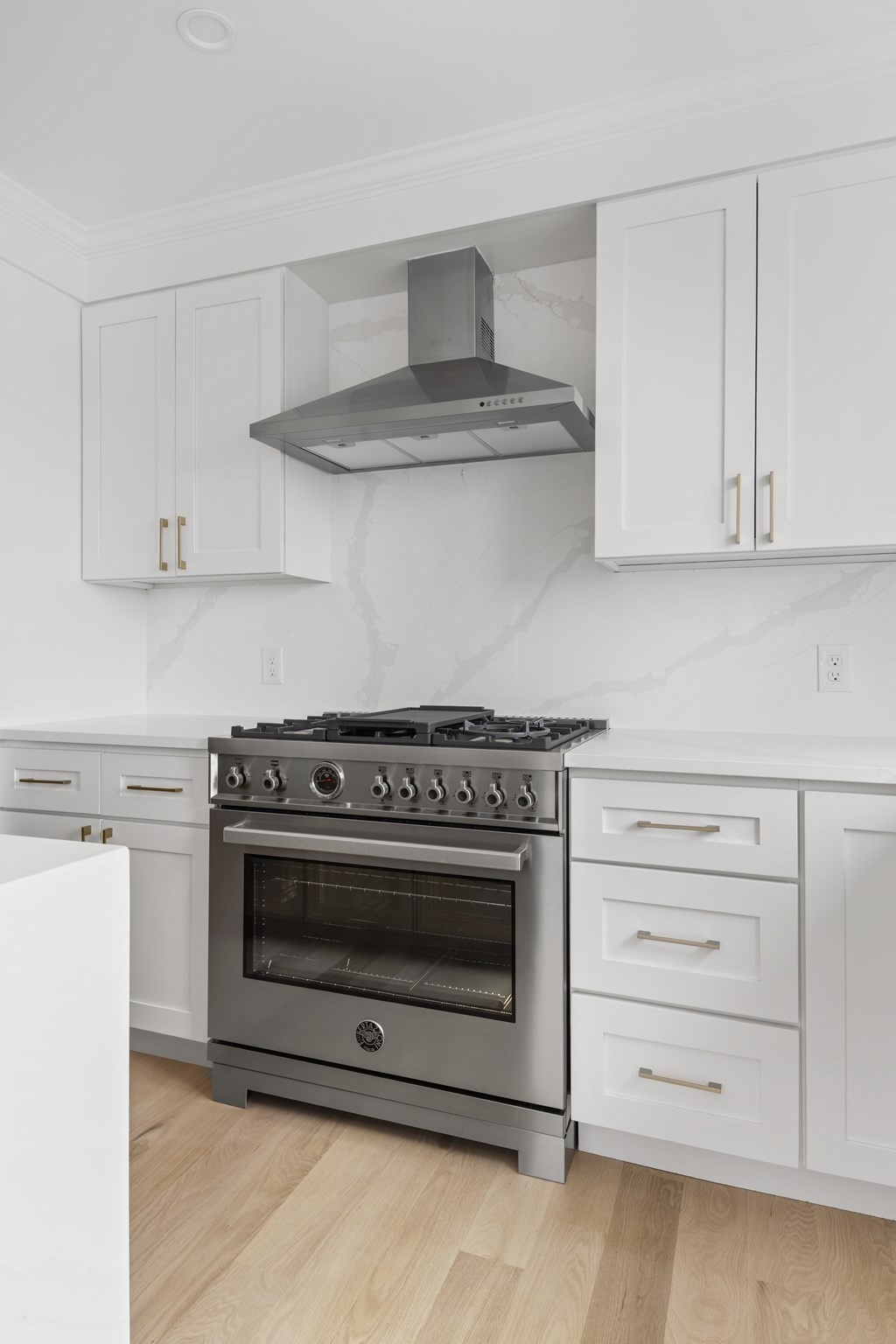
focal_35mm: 20
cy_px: 672
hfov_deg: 60.7
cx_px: 448
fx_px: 765
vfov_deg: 82.6
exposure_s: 1/10
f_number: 7.1
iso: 64
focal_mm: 20.5
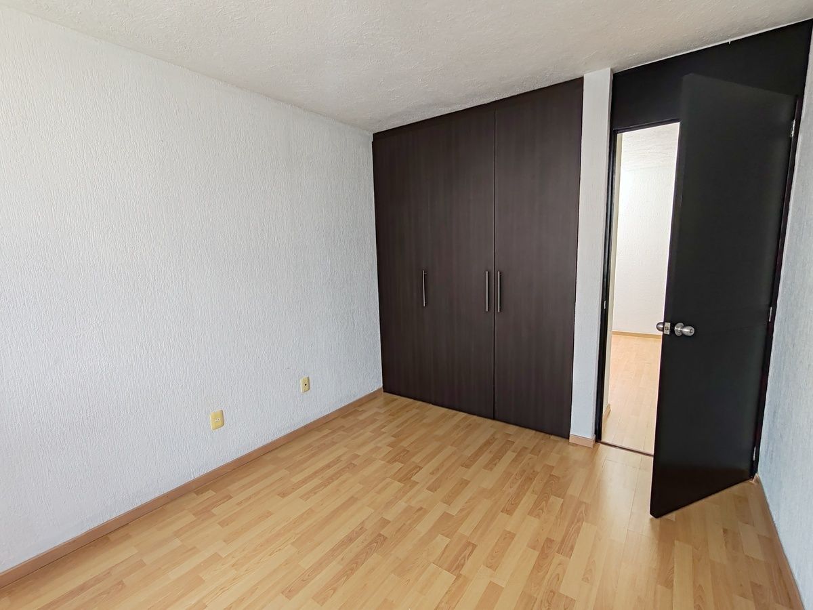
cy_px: 305
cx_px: 406
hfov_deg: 94.5
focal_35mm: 16
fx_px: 376
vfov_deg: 78.1
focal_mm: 1.96
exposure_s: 1/150
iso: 50
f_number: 2.2
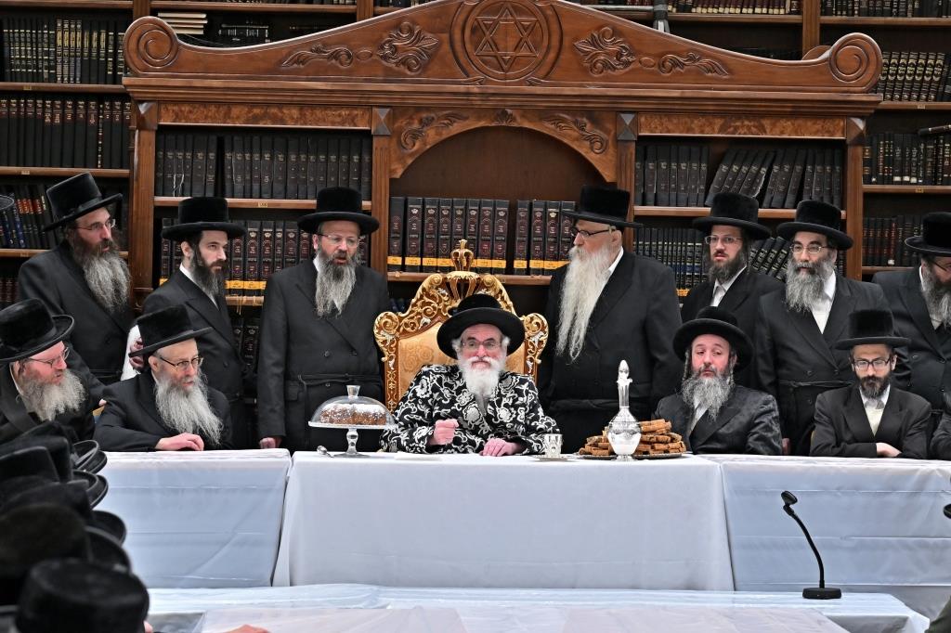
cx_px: 476
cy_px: 316
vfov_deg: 12.7
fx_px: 2852
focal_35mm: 108
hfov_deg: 18.9
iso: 500
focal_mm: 72
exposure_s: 1/160
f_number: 4
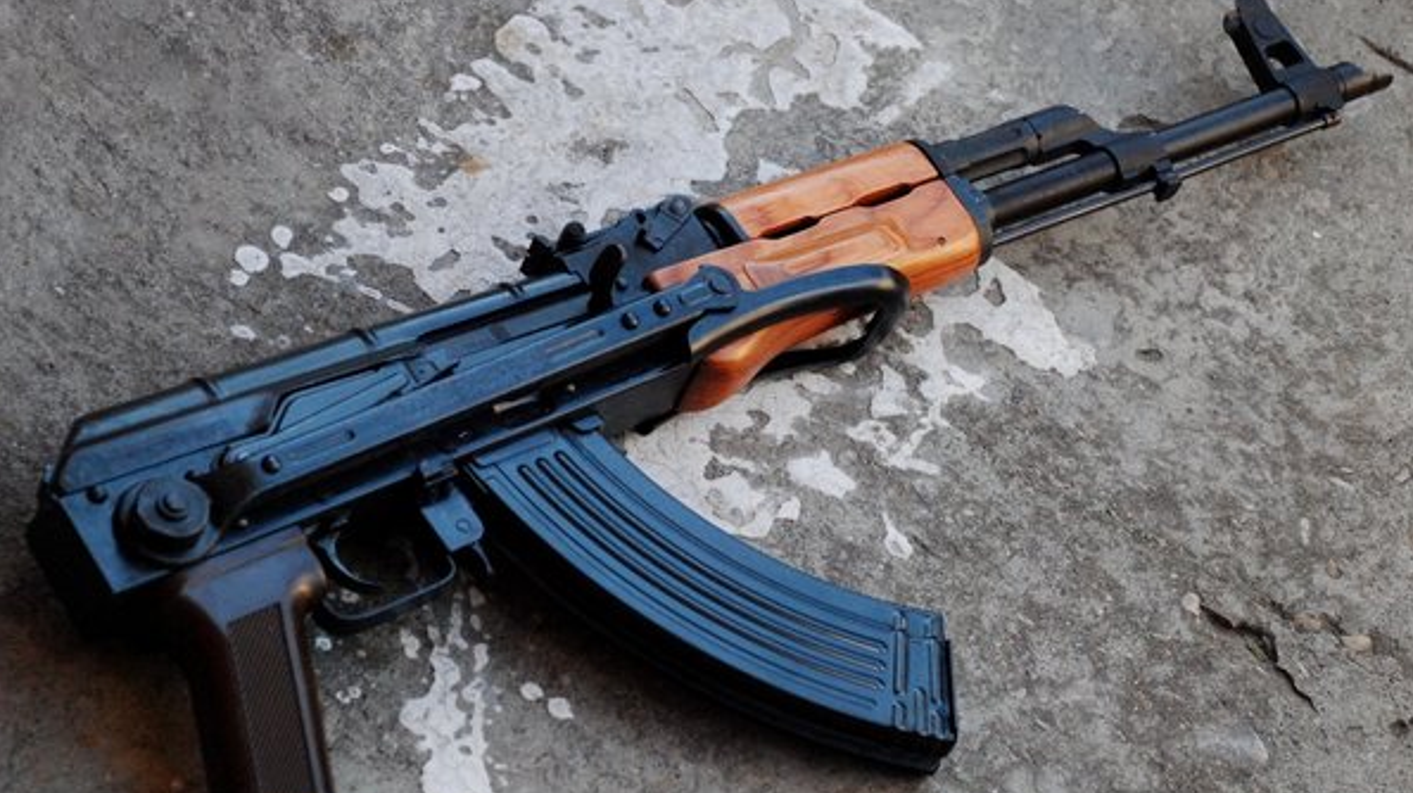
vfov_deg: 10.9
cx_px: 710
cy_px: 425
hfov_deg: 19.3
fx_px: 4157
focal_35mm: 111
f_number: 5.6
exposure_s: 1/200
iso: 1250
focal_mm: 70
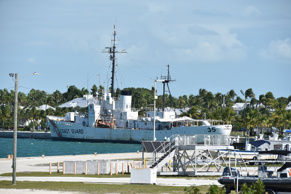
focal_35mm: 200
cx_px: 146
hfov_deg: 10.3
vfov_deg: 6.9
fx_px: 1617
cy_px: 97
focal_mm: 200
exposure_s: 1/400
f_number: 8
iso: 100
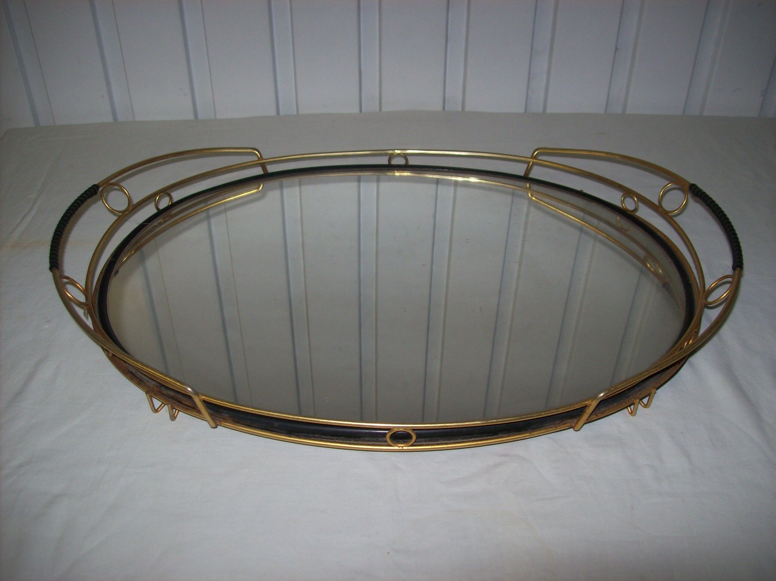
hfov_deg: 51.4
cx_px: 388
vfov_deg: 39.6
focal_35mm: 36
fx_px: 807
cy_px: 290
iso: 80
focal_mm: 6
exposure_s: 1/64
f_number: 2.7
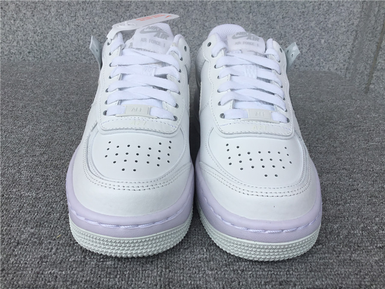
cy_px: 144
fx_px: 345
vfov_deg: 45.4
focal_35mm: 31
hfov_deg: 58.4
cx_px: 192
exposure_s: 1/401
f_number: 2.4
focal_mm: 3.3
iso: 25
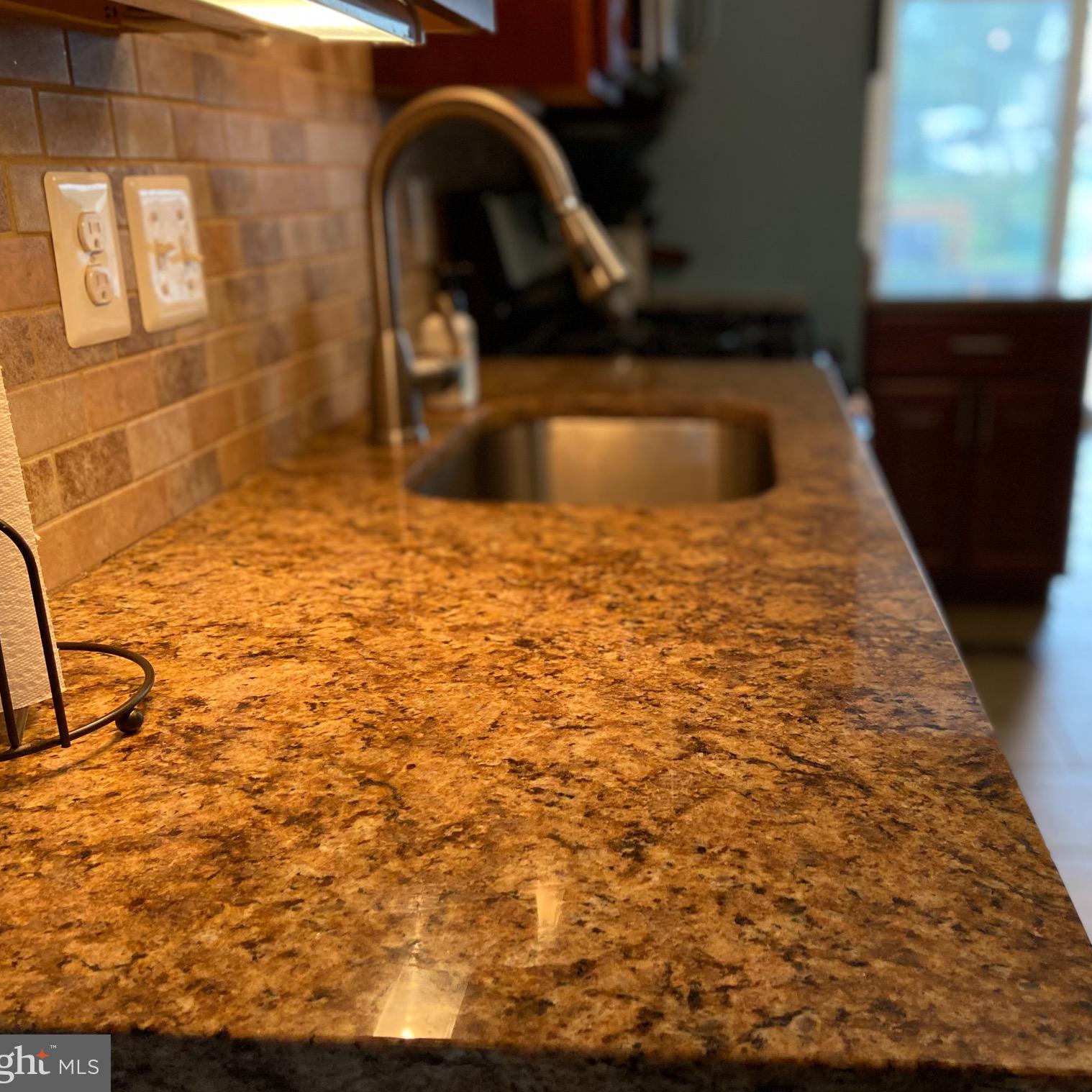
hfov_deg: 52.1
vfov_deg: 52.5
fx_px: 1106
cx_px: 668
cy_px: 541
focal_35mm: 31
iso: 200
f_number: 1.8
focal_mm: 4.25
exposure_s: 1/60
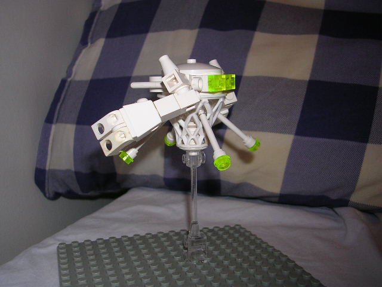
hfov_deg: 49.0
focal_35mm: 38
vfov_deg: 37.7
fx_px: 419
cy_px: 144
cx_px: 191
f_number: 2.8
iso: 50
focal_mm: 5.8
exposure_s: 1/60.1
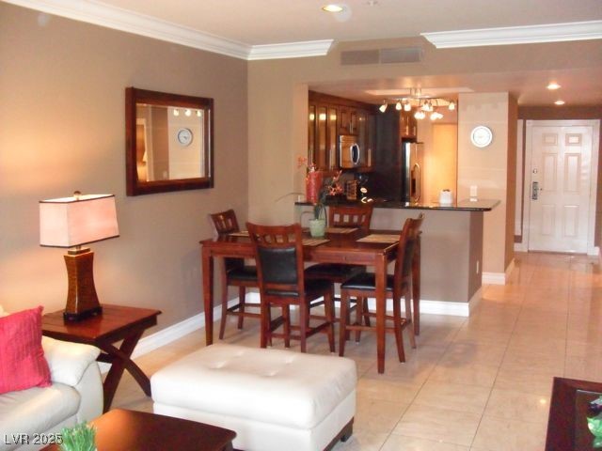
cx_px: 301
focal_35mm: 35
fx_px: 609
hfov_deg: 52.6
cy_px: 226
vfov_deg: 40.7
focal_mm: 6.3
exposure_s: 1/45
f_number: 3
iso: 640
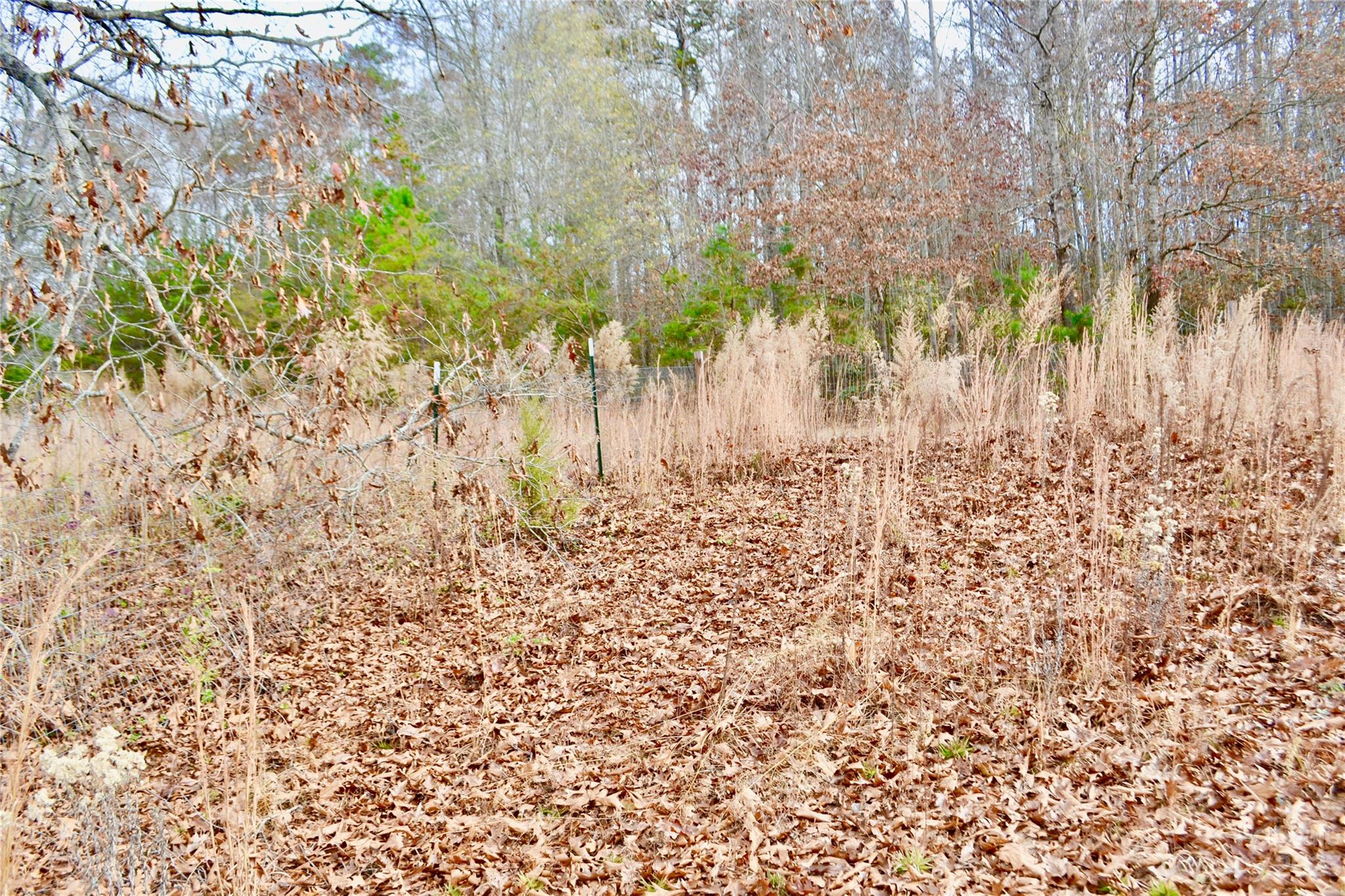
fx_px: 1121
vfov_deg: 43.6
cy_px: 448
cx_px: 672
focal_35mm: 30
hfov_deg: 61.9
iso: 100
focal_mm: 20
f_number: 6.3
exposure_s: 1/160
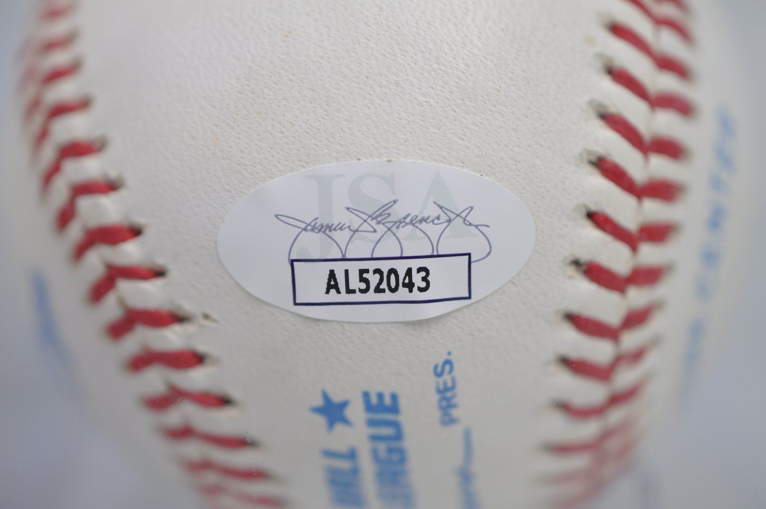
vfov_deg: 22.6
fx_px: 1275
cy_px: 254
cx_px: 383
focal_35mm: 60
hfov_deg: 33.4
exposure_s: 1/60
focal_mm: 40
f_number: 4
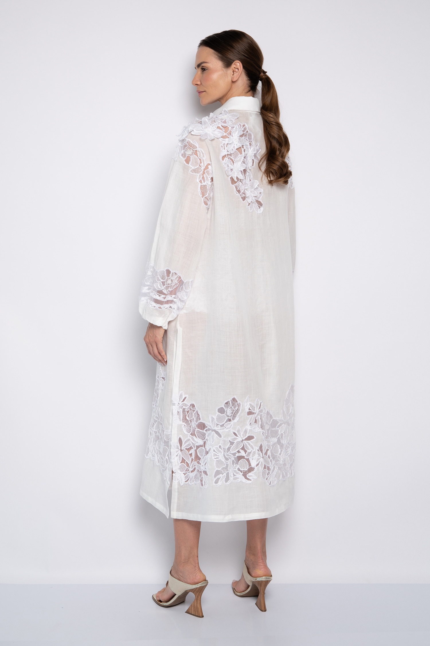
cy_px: 323
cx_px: 215
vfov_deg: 41.1
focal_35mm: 48
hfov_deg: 28.0
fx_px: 861
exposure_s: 1/160
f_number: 5
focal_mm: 48
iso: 200
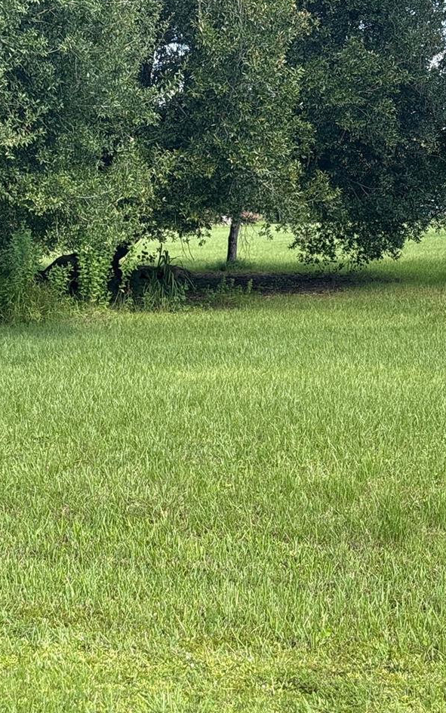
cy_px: 417
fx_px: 1361
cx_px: 180
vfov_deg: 29.3
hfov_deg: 18.6
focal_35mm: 70
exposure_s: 1/635
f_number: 1.6
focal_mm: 5.96
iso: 40
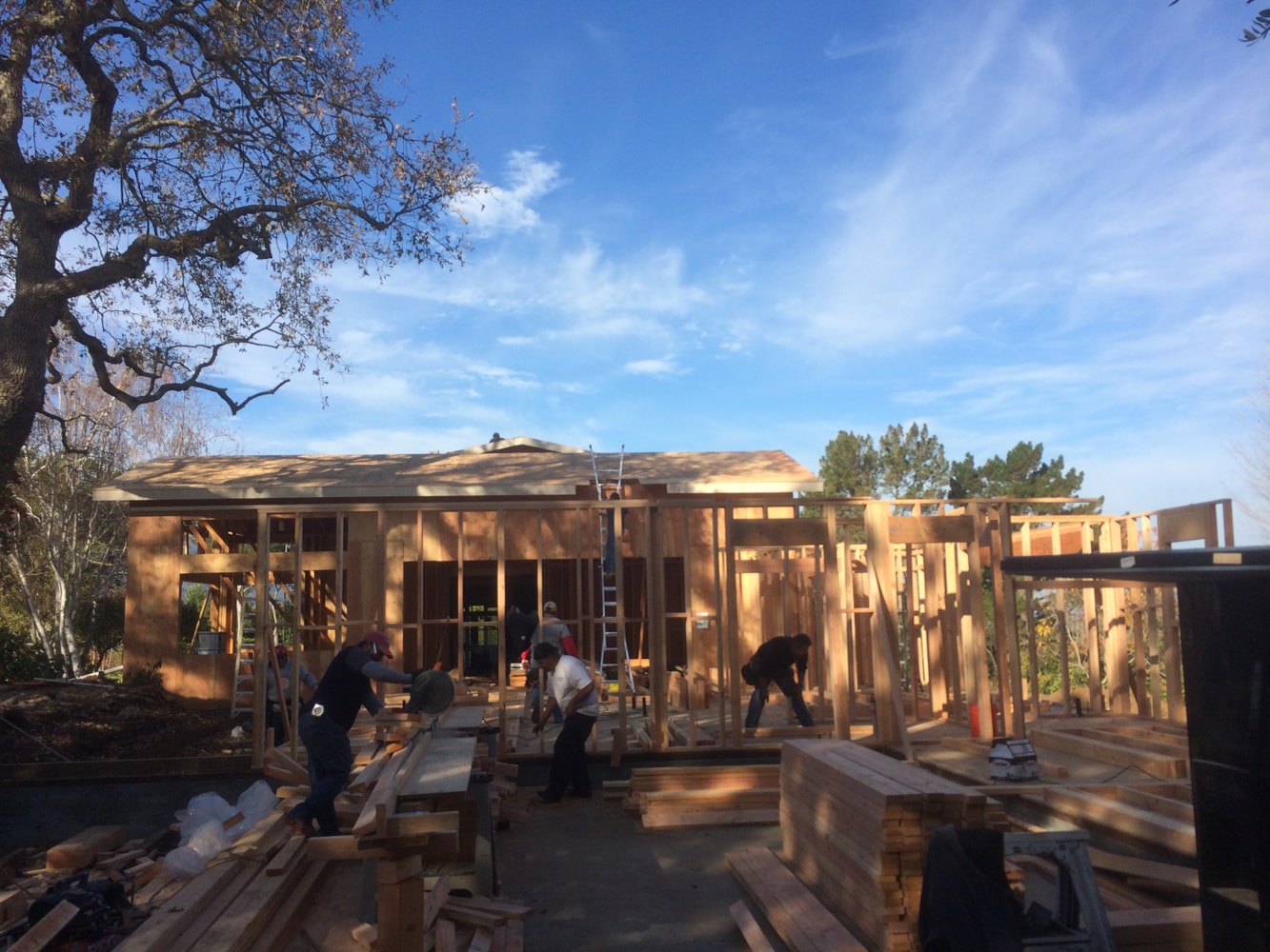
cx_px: 635
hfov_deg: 60.0
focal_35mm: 30
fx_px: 1101
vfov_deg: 46.8
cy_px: 476
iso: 40
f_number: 2.2
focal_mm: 4.12
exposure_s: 1/1580
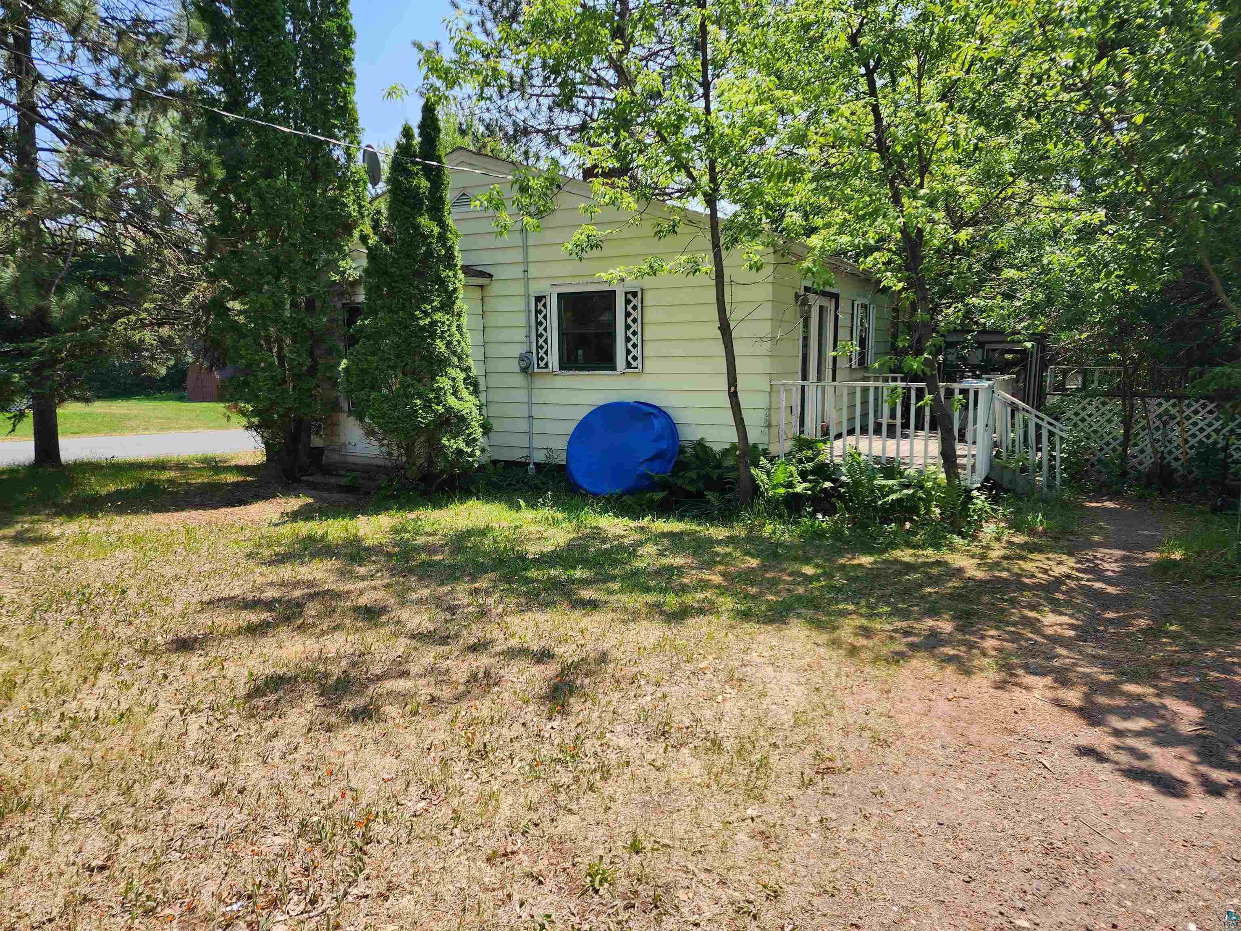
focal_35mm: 23
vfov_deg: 58.9
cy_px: 466
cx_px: 620
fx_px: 825
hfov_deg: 73.9
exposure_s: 1/508
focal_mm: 6.4
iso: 12
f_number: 1.8
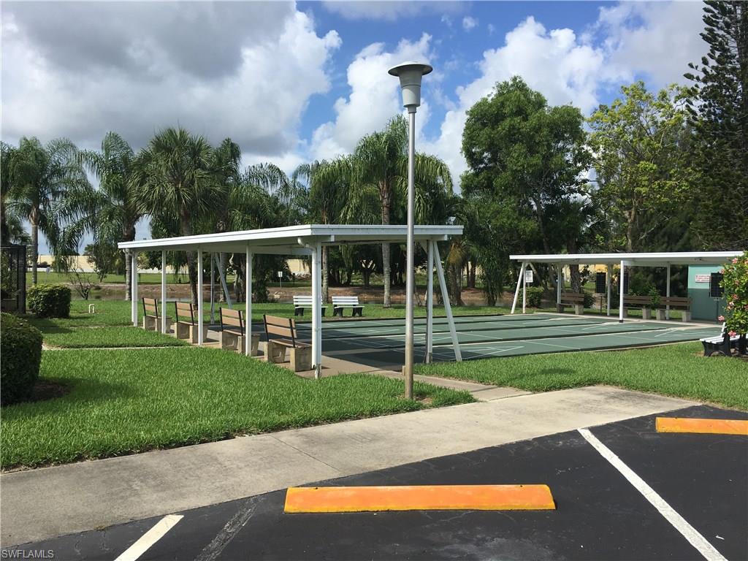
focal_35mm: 29
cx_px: 374
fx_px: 627
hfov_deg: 61.7
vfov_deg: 48.2
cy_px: 280
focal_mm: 4.15
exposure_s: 1/1425
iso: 25
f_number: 2.2
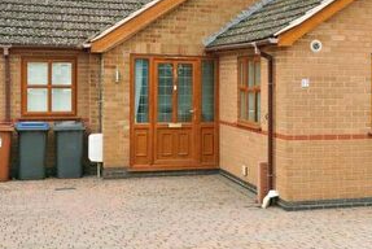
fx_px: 807
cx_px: 382
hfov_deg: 24.6
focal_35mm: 78
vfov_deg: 17.5
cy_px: 86
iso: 2000
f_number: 7.1
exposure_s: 1/640
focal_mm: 32
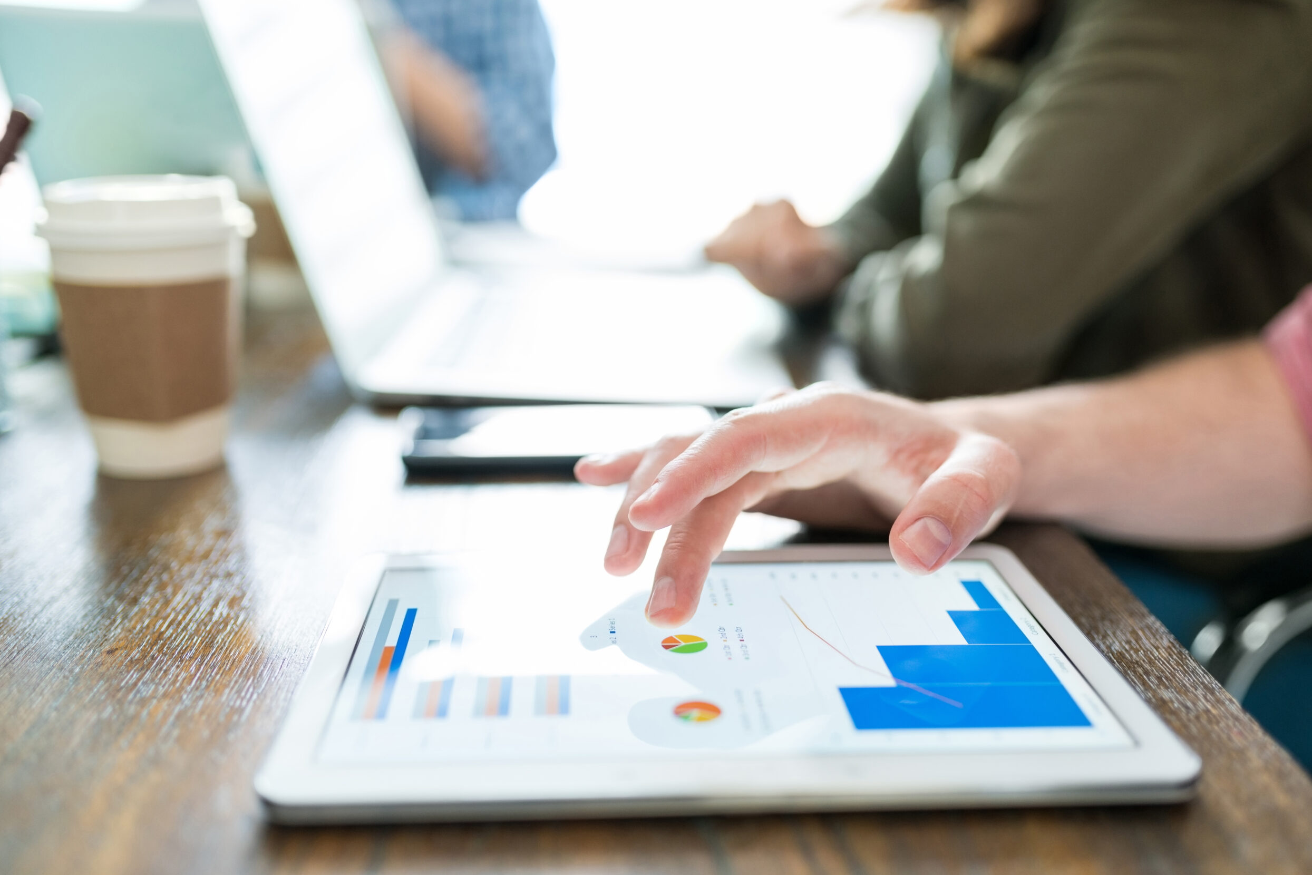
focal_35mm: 36
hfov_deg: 53.1
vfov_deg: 36.9
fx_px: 1312
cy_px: 450
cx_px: 666
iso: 800
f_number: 1.8
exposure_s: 1/100
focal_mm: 35
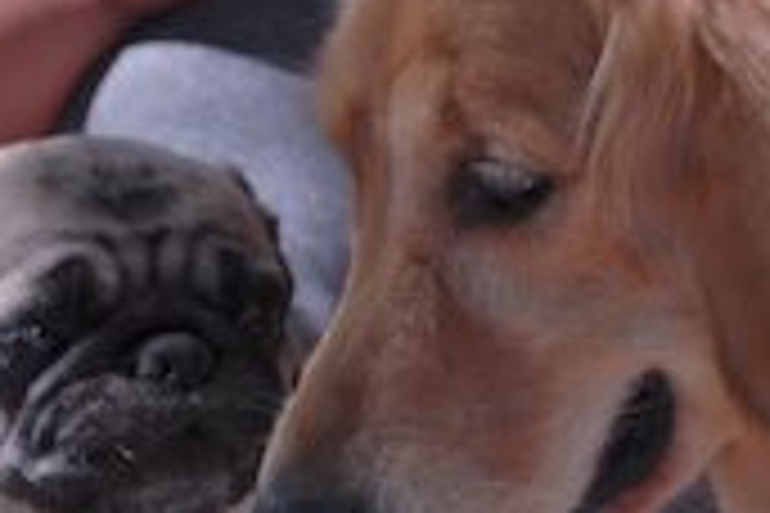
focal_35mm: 416
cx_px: 358
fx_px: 8907
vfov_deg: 3.3
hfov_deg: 5.0
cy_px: 225
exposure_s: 1/90
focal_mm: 95
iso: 100
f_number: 5.3
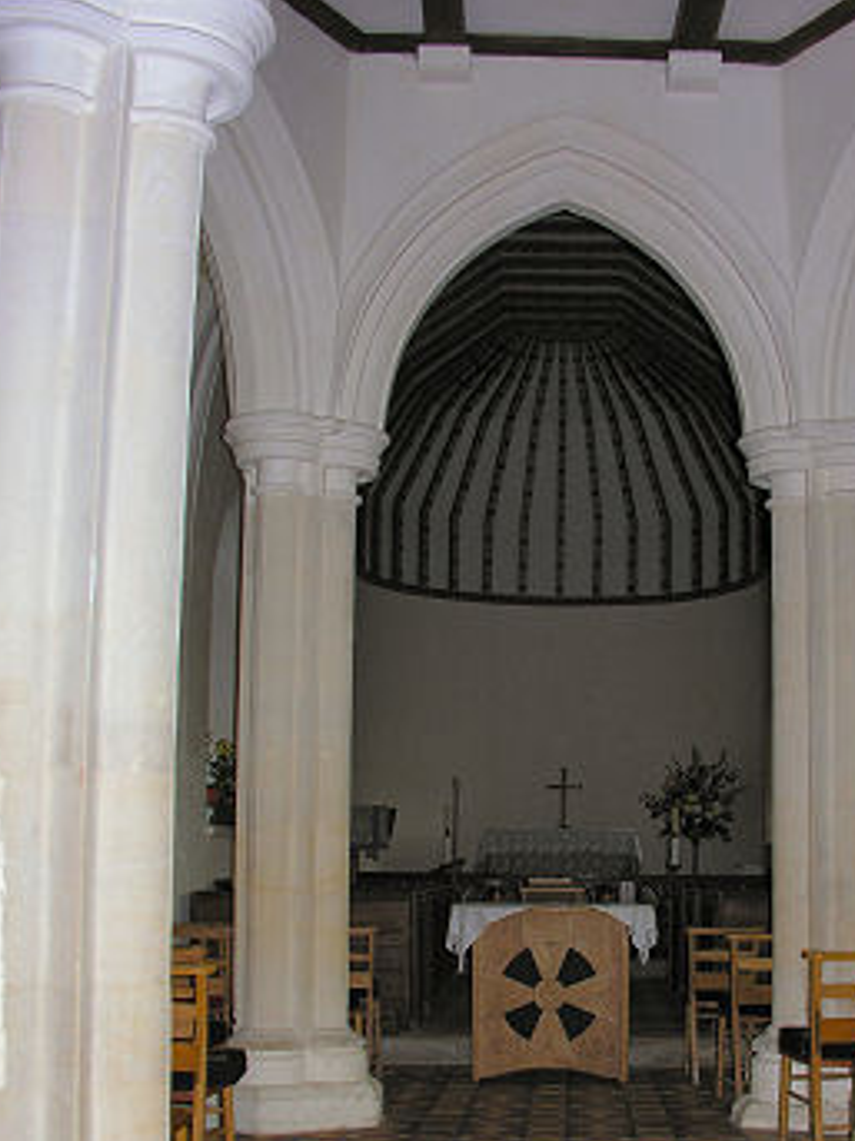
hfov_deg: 30.8
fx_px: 1549
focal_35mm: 47
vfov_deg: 40.1
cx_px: 521
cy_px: 729
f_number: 2.8
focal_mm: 8.9
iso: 79
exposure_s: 1/60.1
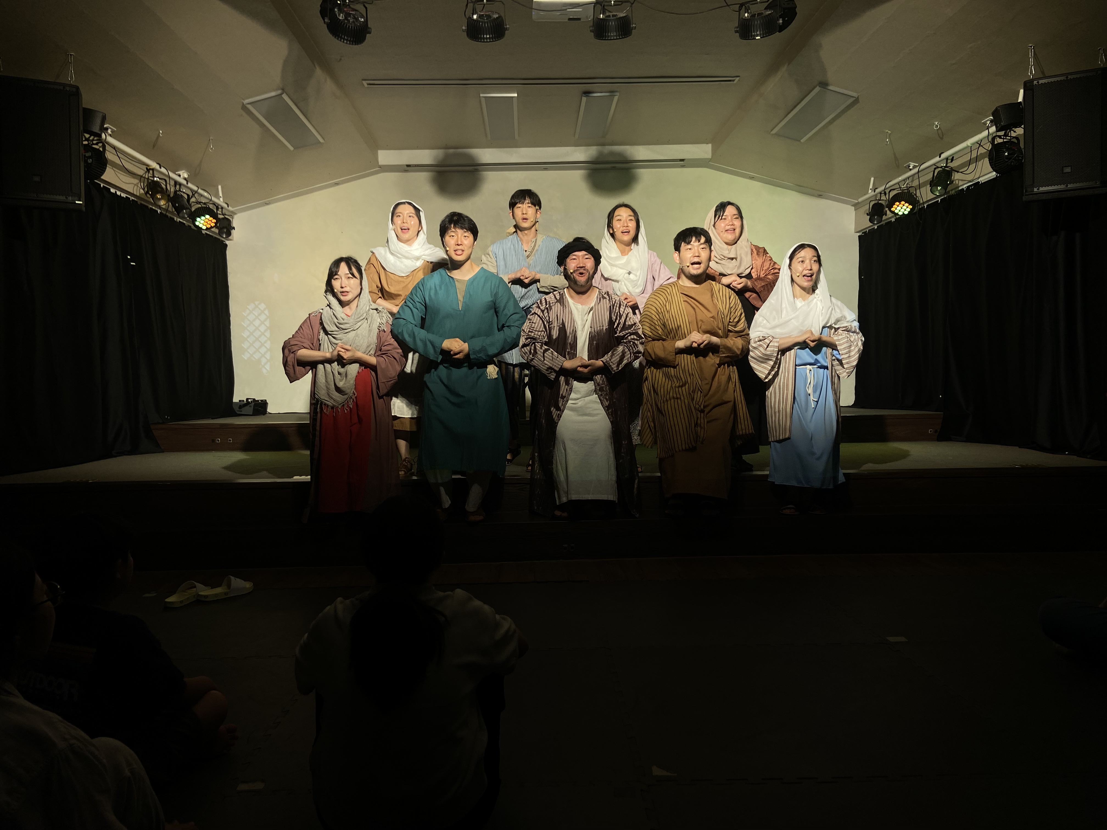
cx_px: 554
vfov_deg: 53.1
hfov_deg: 67.3
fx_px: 831
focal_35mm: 26
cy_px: 415
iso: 32
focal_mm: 4.25
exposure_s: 1/180
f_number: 1.8
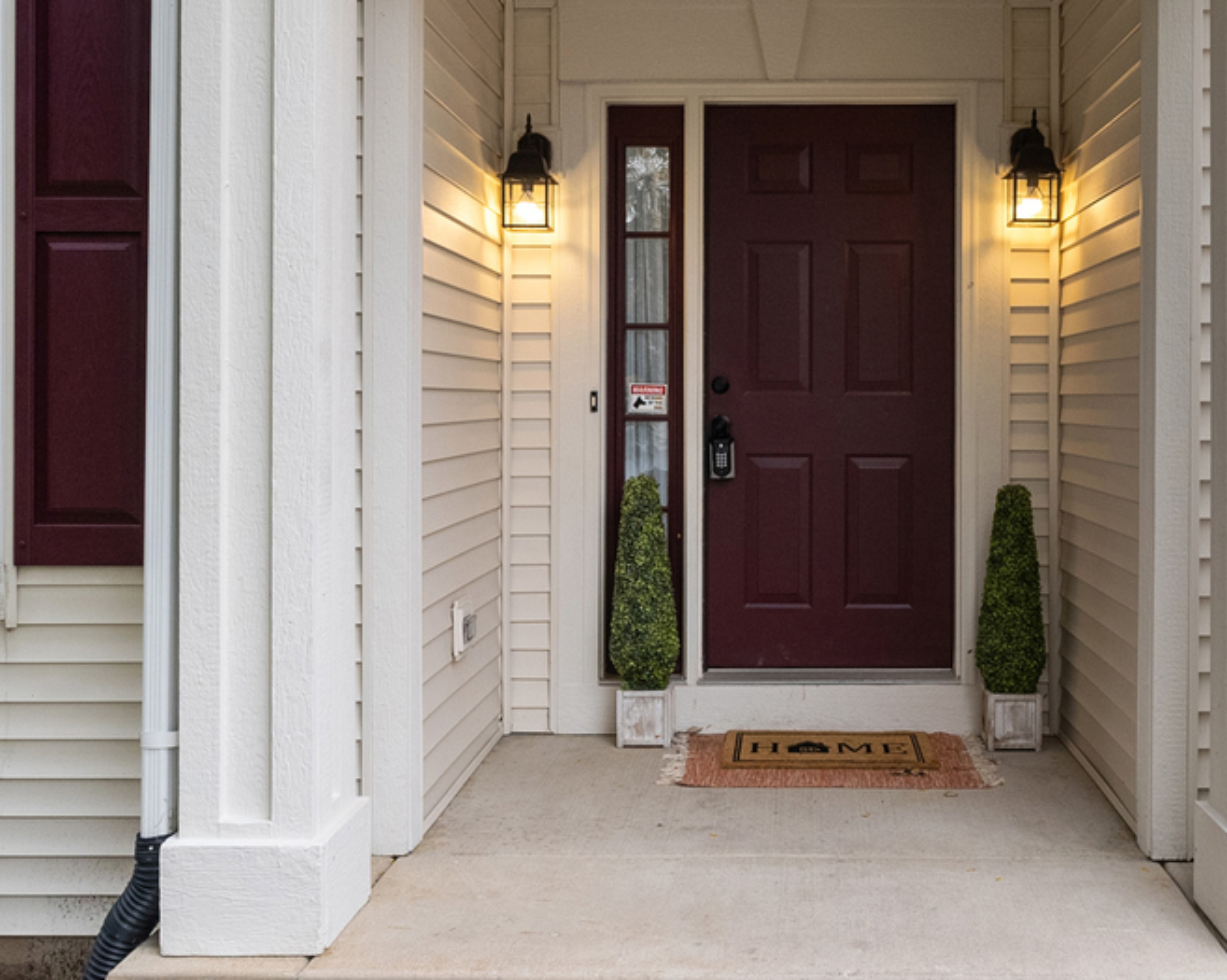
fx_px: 1343
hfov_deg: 48.6
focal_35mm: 37
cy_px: 416
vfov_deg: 40.0
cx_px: 780
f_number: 8
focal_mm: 16
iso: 640
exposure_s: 1/25
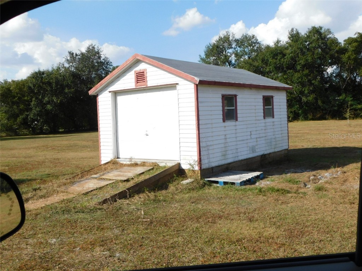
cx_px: 181
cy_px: 136
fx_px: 376
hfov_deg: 51.4
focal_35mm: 36
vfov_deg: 39.7
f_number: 3.5
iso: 125
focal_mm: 6.3
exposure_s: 1/1000
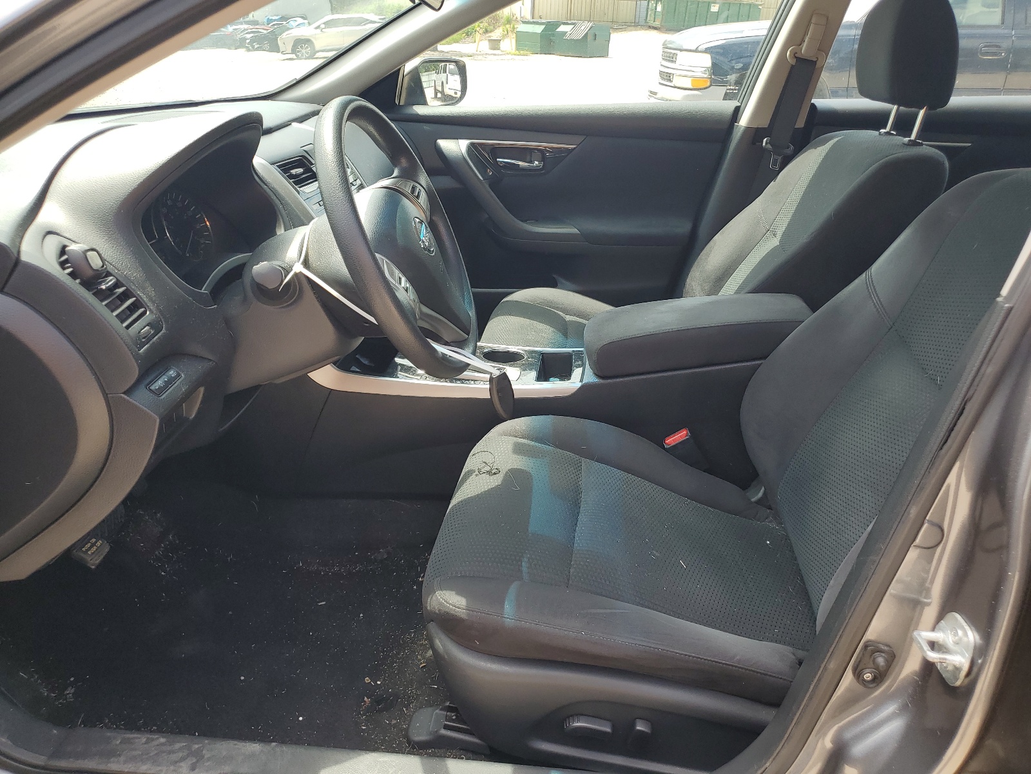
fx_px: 774
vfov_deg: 53.1
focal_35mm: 26
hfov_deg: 67.3
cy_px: 387
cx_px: 516
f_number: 1.5
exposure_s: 1/556
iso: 50
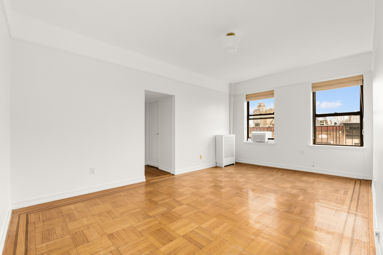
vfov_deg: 73.7
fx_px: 170
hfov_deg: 96.7
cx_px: 192
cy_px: 128
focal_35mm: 16
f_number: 11
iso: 400
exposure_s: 3.2
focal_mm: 16
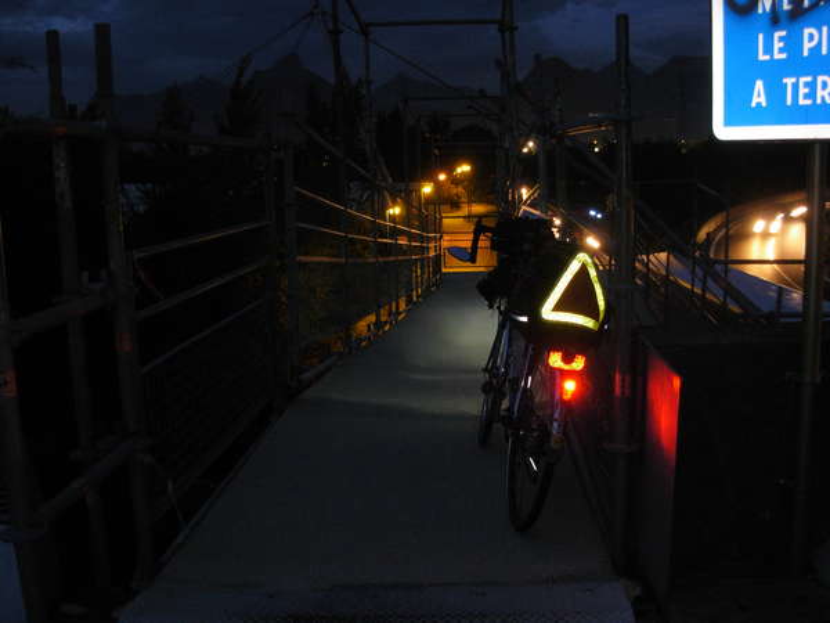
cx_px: 415
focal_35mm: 38
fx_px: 911
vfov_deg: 37.7
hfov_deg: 49.0
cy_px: 312
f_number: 2.9
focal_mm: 6.3
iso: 266
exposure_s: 1/2.8
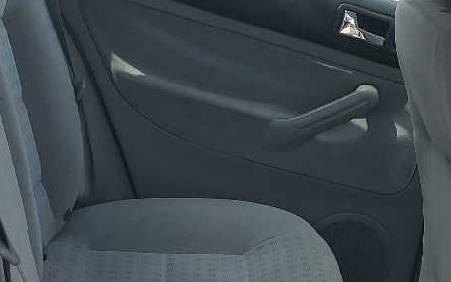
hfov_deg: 21.6
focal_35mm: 96
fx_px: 1180
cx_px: 262
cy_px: 192
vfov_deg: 13.6
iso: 50
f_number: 1.5
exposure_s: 1/714
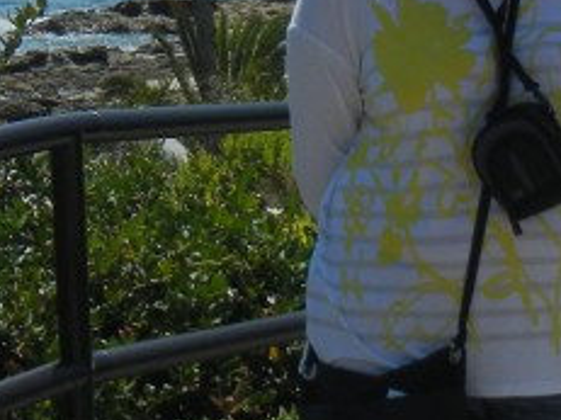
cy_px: 124
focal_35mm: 173
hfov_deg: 11.4
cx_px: 56
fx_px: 2802
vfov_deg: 8.6
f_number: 7.4
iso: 160
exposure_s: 1/638
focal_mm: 7.1
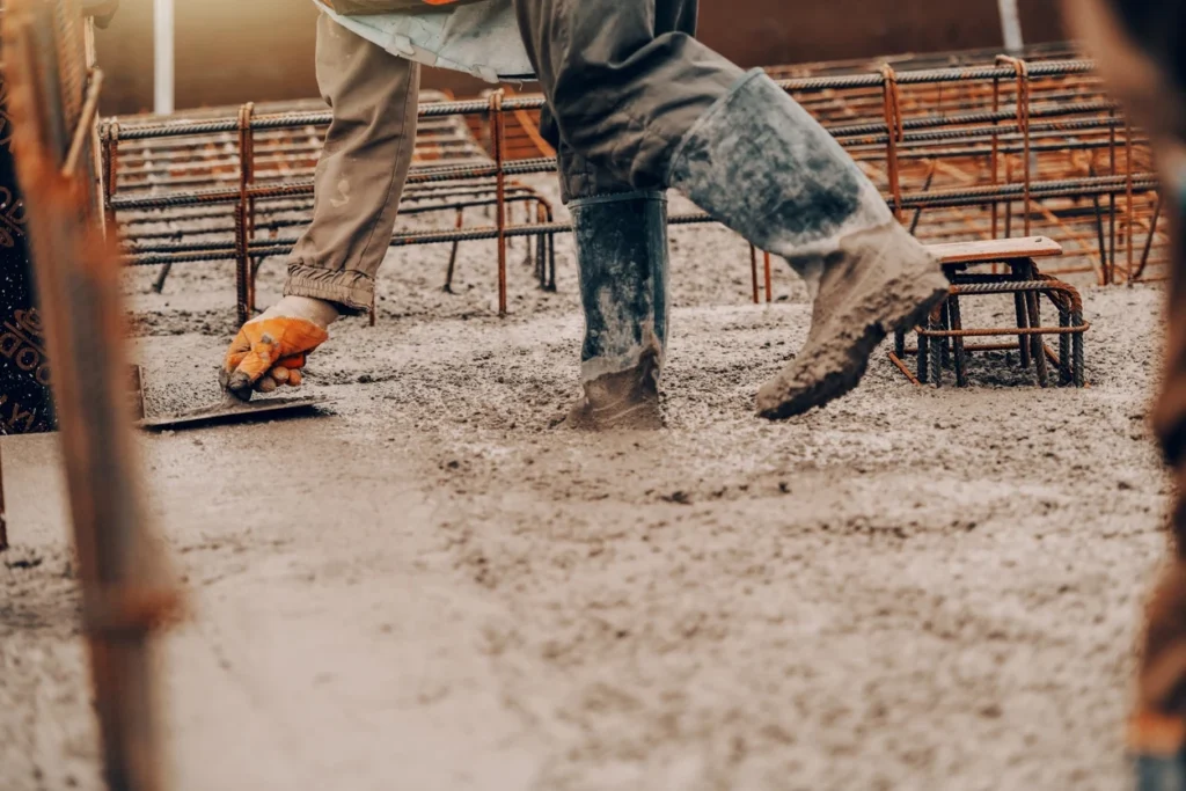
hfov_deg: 16.4
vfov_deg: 11.0
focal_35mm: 125
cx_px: 593
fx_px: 4118
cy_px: 396
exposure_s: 1/1600
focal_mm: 125
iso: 200
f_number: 2.8
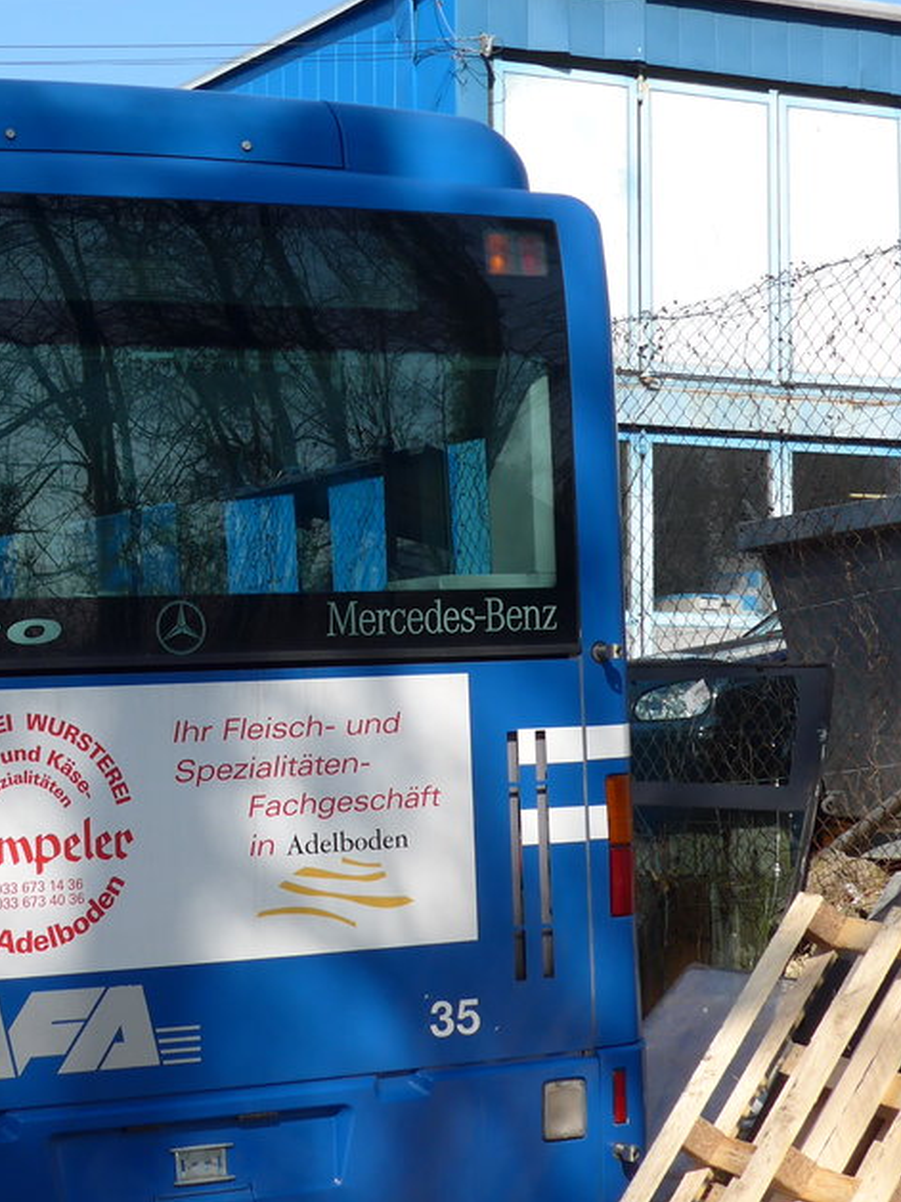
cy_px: 626
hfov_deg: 21.8
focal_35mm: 65
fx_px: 2256
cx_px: 6
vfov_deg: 29.8
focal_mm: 7
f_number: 2.8
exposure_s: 1/800
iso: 80
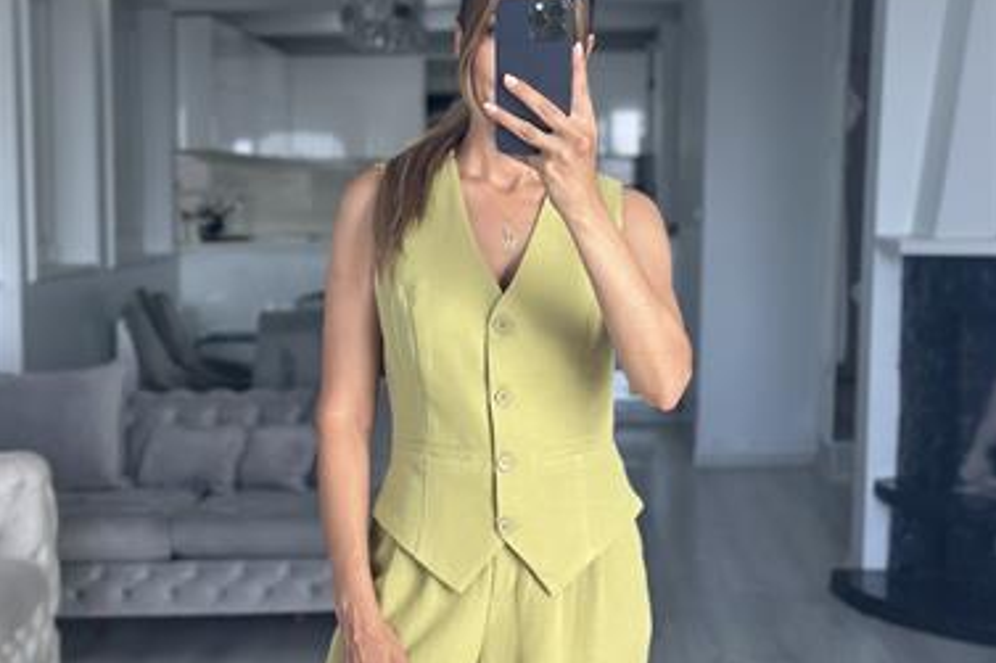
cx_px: 497
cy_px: 425
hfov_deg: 30.1
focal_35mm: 67
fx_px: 1853
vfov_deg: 20.2
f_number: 1.78
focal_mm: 6.86
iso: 125
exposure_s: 1/166
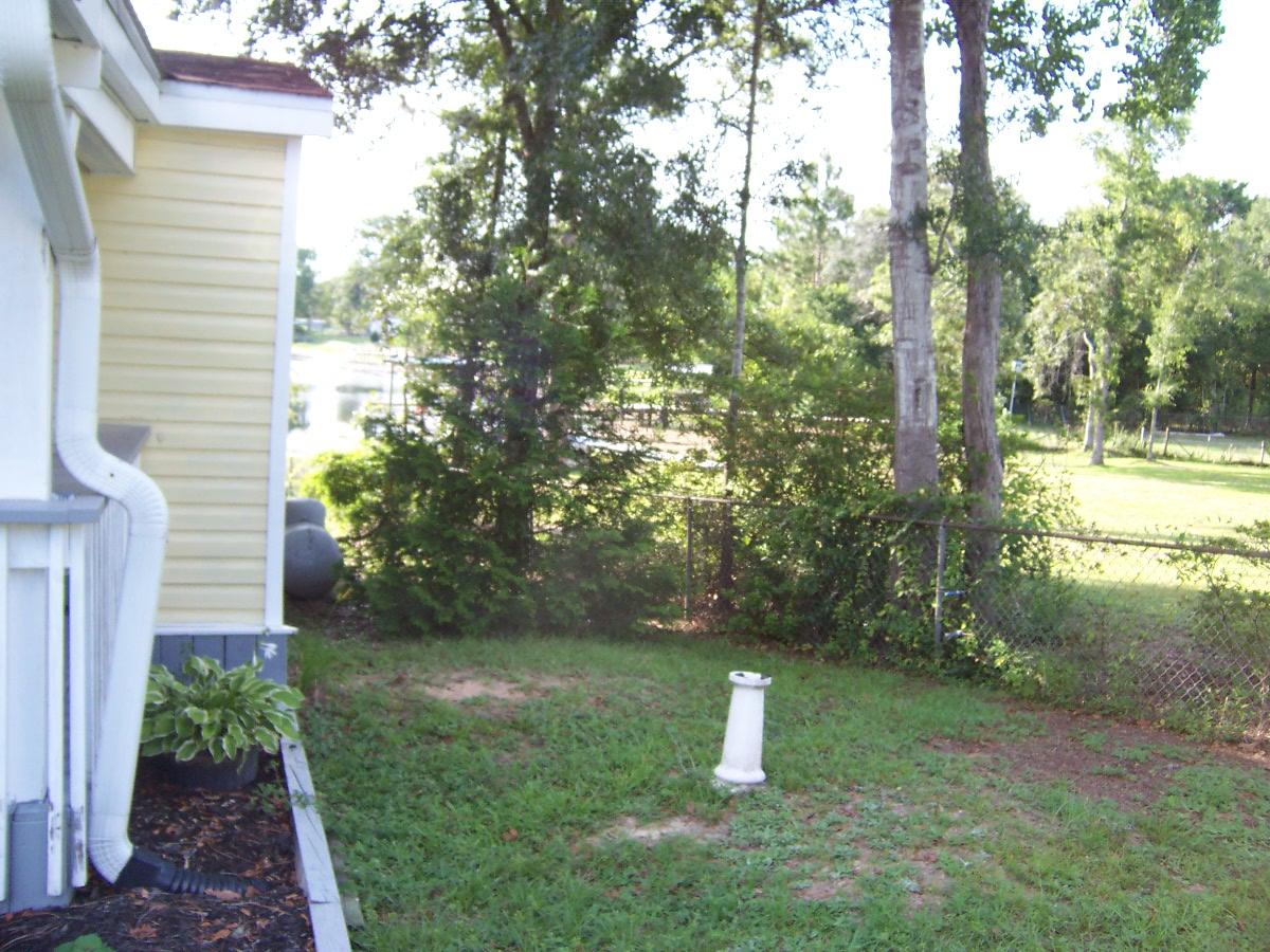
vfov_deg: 42.9
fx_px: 1211
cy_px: 476
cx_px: 635
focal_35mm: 33
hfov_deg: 55.4
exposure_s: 1/125
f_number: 3.4
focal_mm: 5.5
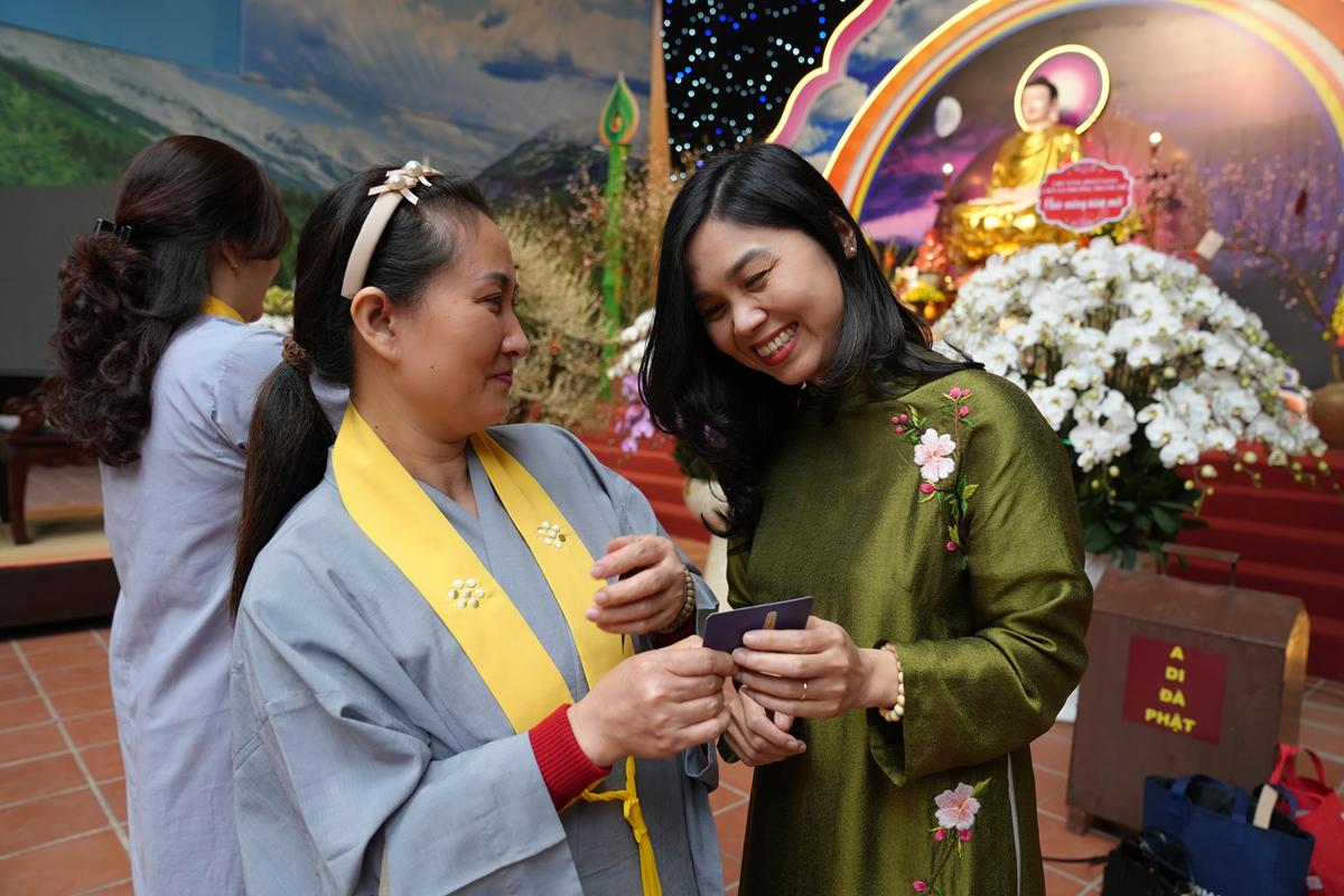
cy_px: 448
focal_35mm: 24
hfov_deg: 73.7
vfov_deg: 53.1
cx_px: 672
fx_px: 896
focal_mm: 24
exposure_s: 1/160
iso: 800
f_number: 4
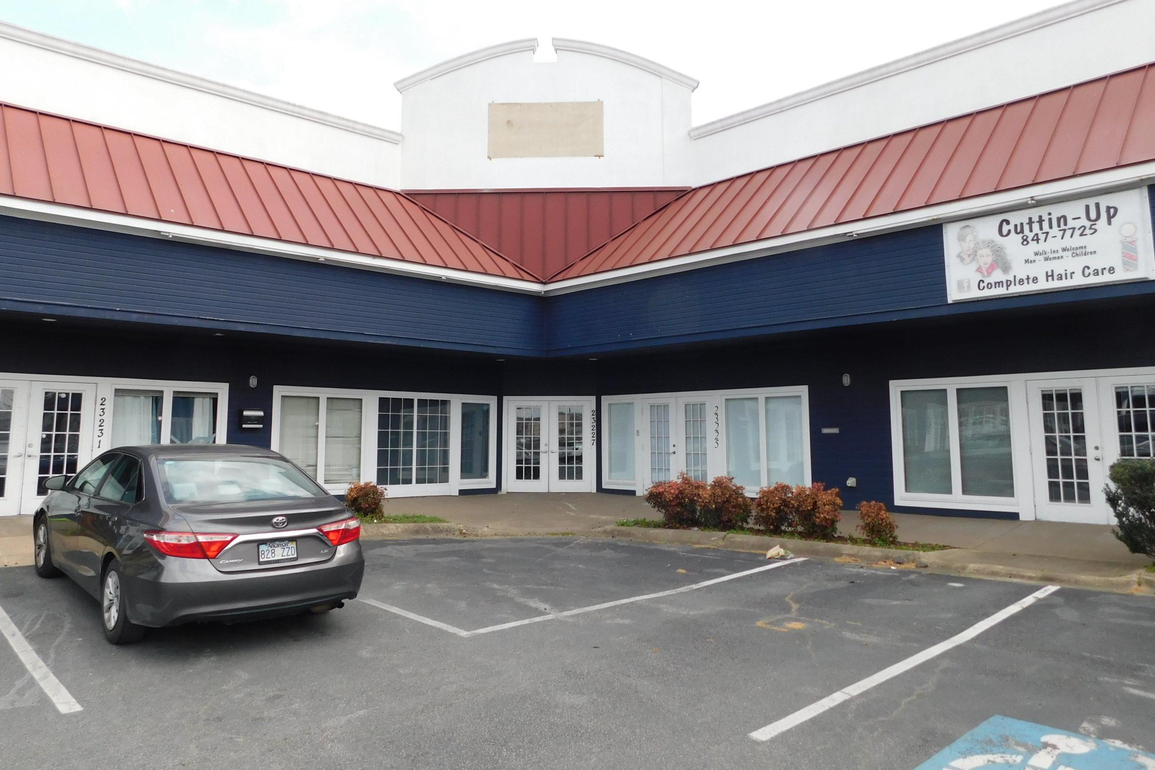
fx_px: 834
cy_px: 329
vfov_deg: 49.4
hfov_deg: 69.4
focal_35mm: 26
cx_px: 564
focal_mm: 4
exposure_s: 1/640
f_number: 3
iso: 125
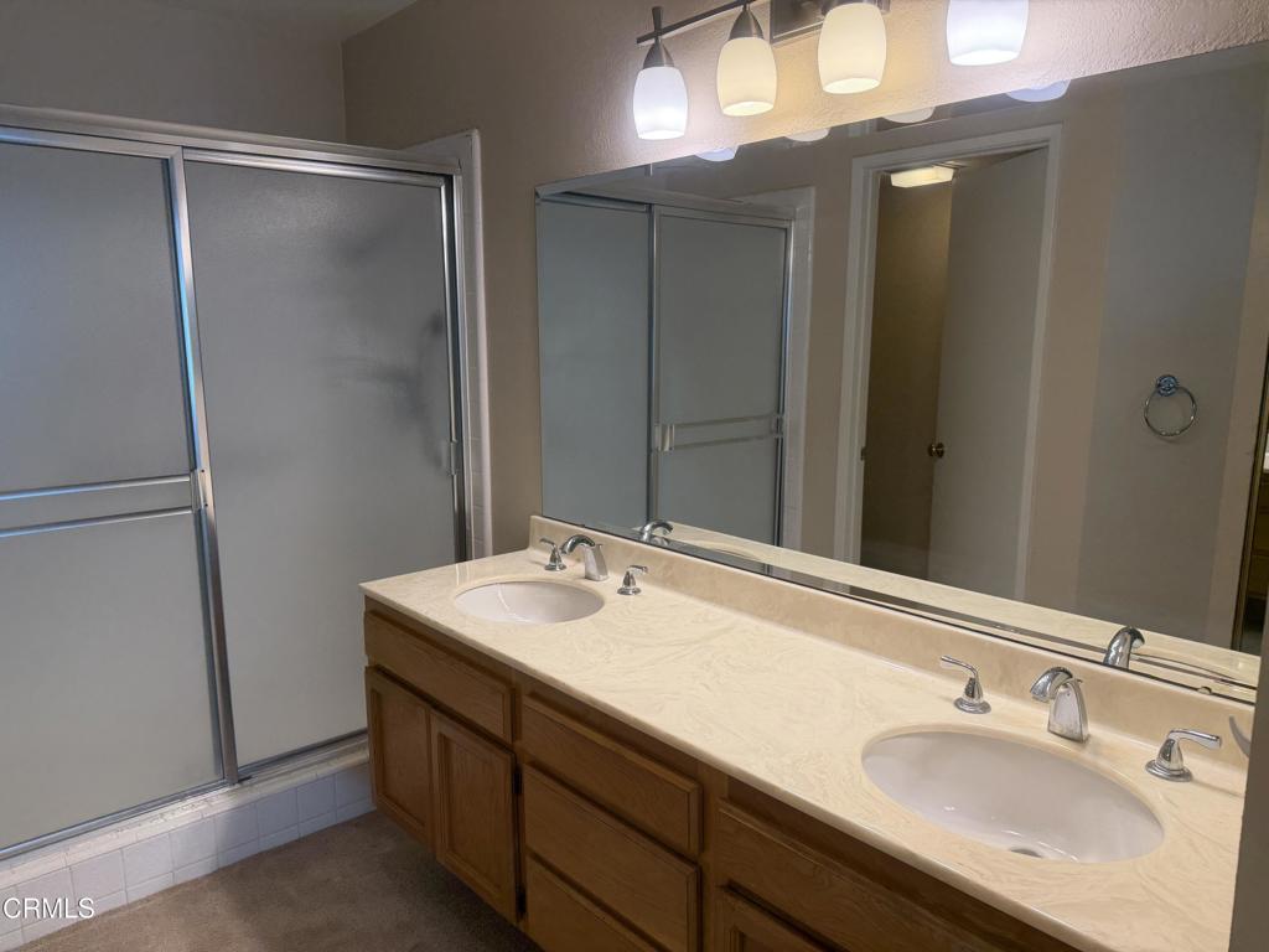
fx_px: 880
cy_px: 476
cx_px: 634
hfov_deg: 71.6
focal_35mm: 24
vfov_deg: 56.8
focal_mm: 6.76
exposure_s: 1/220
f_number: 1.78
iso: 80
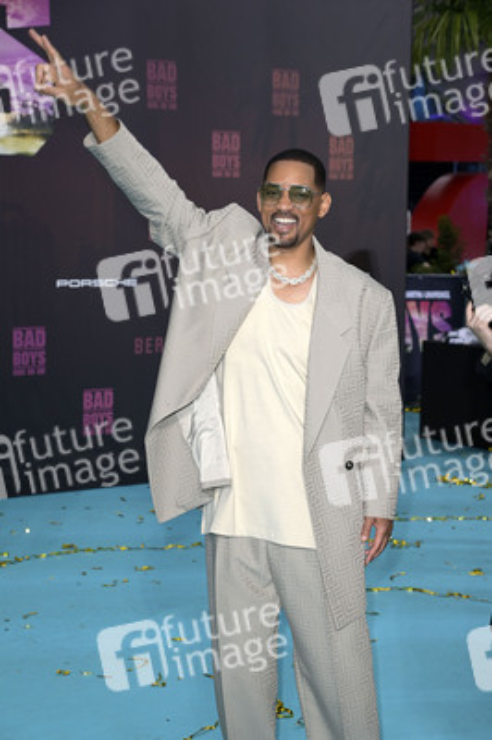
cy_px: 370
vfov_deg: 26.0
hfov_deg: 17.5
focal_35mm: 78
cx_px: 246
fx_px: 1602
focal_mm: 78
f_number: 5.6
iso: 320
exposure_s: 1/250
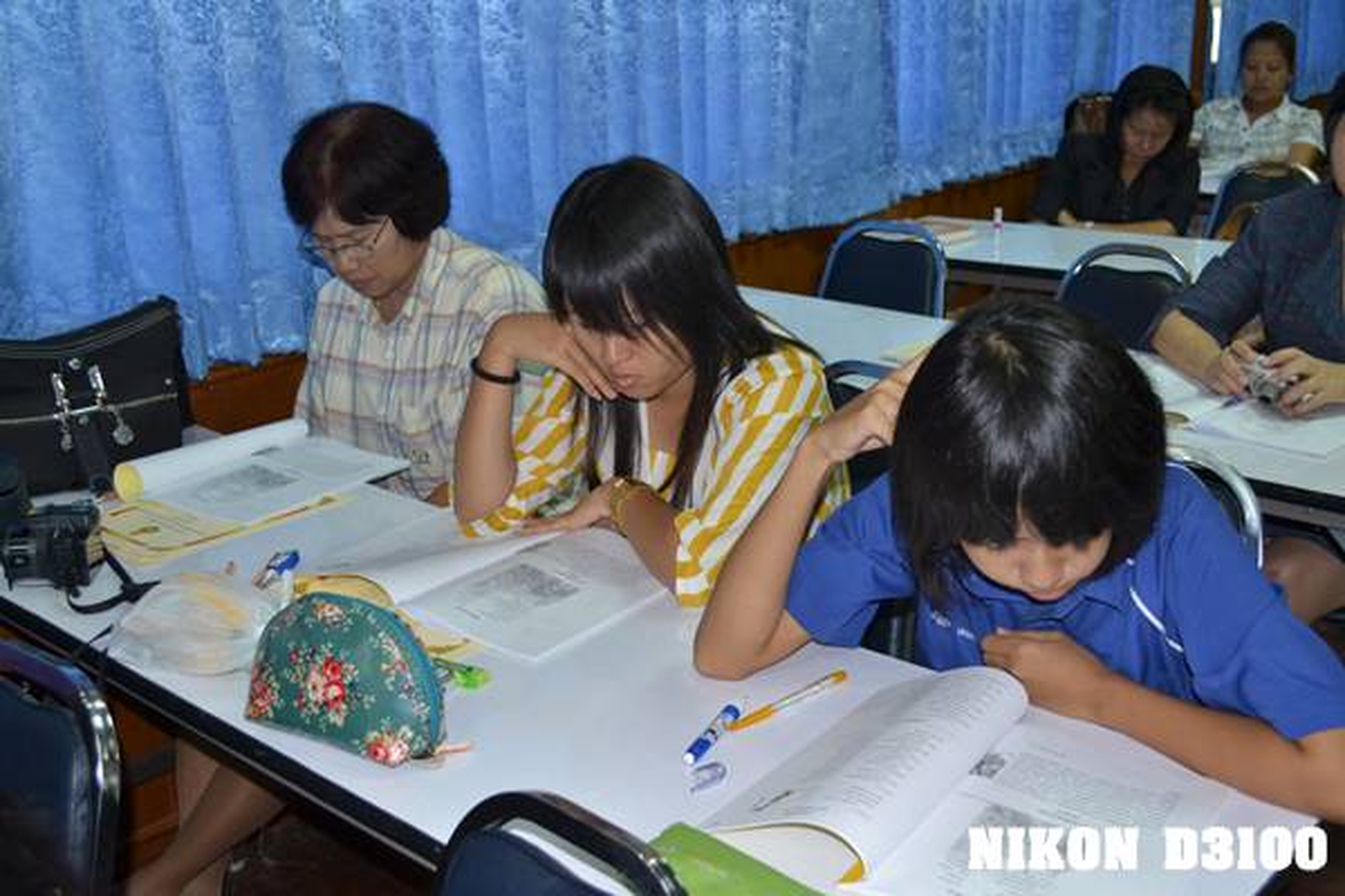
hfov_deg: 49.6
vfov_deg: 34.2
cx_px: 672
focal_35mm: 39
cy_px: 448
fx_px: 1457
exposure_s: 1/60
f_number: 4.2
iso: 800
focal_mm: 26
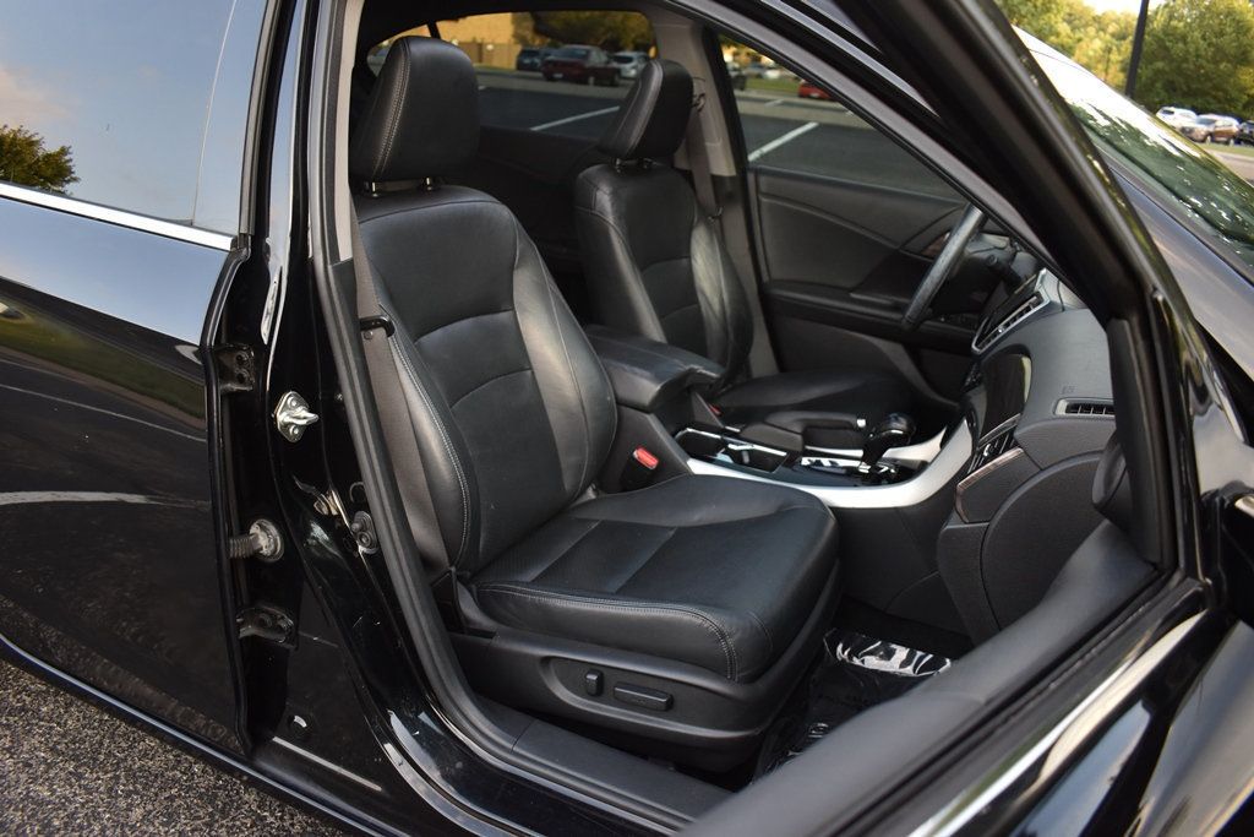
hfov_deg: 67.4
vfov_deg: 47.9
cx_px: 627
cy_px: 418
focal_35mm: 27
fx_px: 941
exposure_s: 1/250
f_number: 3.5
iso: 720
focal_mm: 18
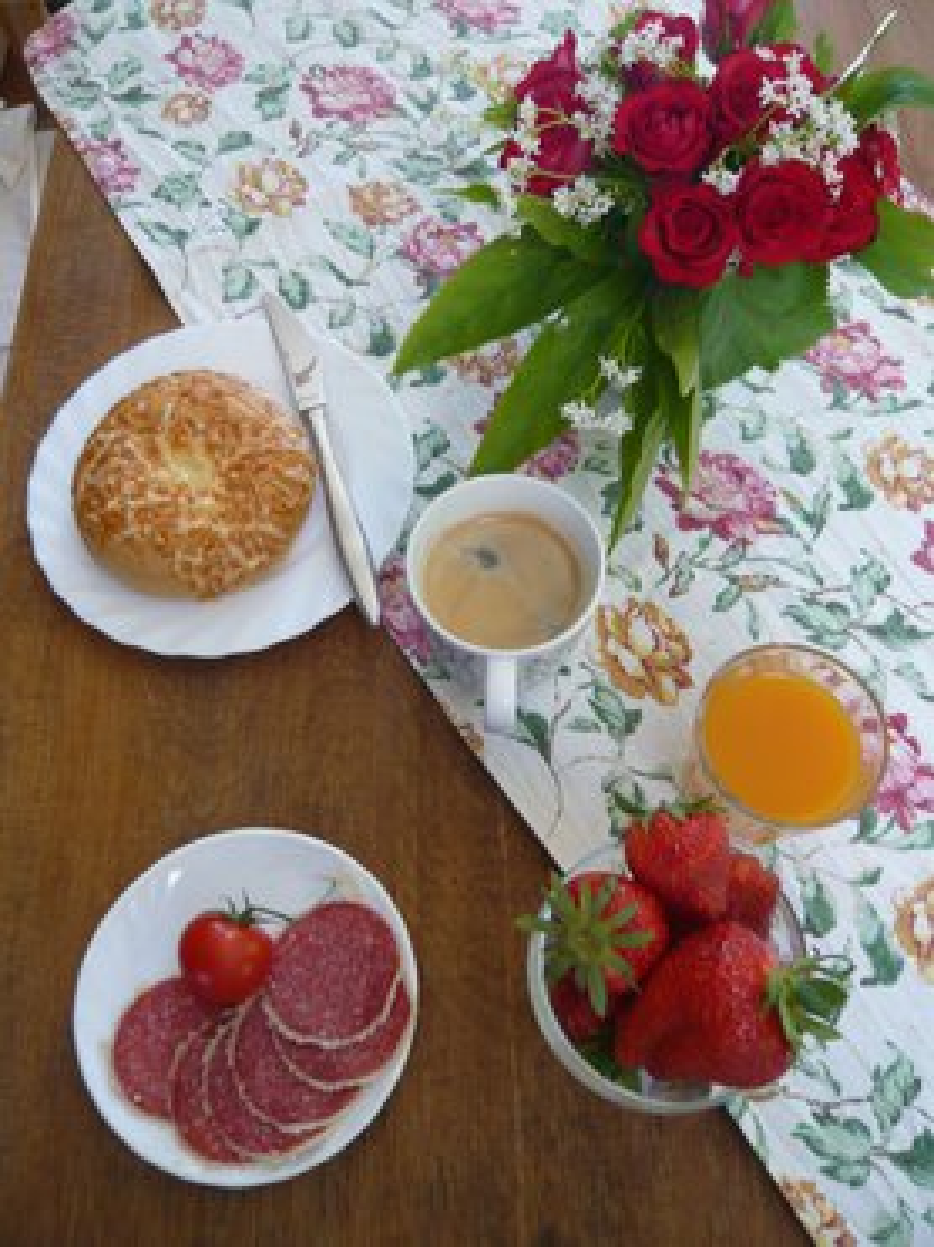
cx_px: 467
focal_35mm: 28
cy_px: 624
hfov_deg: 49.7
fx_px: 1008
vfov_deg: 63.5
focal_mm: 4.6
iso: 100
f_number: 2.8
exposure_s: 1/30
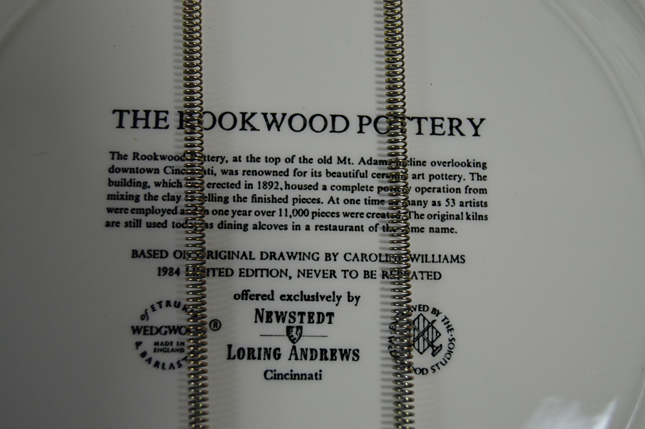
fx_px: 913
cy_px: 214
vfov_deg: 26.4
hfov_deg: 38.9
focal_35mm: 51
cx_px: 322
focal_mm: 34
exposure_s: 1/80
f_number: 4.5
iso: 400
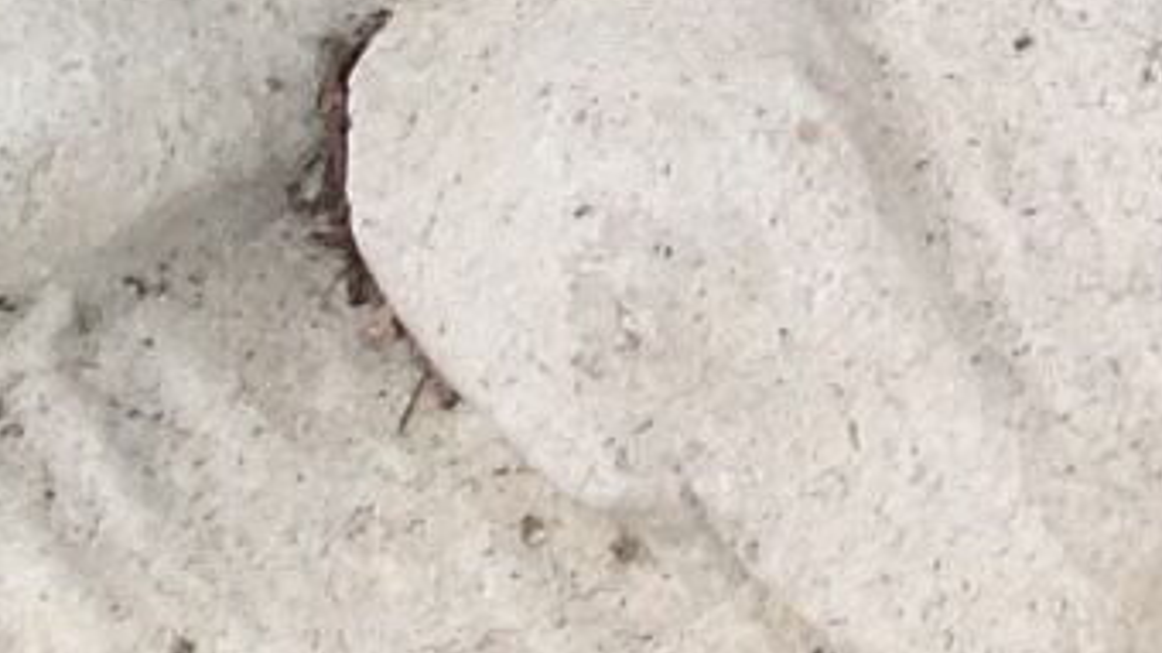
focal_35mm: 290
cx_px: 3196
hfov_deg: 6.9
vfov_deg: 4.1
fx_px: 8933
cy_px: -1203
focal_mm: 4.28
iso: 50
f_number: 2.4
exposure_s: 1/540
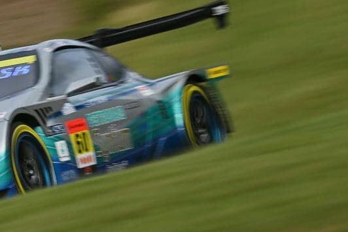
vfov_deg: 1.1
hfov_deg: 1.7
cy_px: 224
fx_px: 11631
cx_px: 47
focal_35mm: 1203
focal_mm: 500
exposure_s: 1/60
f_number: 19
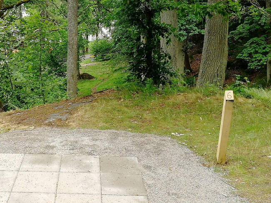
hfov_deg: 38.2
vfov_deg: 29.6
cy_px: 84
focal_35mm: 49
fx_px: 384
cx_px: 80
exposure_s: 1/100
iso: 64
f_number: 2.2
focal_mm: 3.95
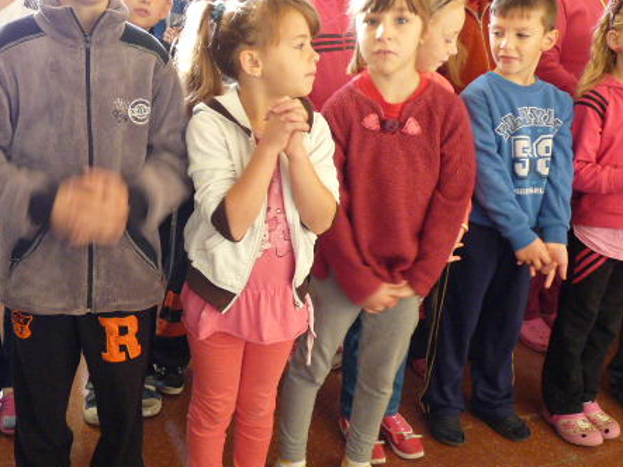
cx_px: 212
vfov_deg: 36.7
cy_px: 184
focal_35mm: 39
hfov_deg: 47.2
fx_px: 702
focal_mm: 4.8
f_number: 2.8
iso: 400
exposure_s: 1/13
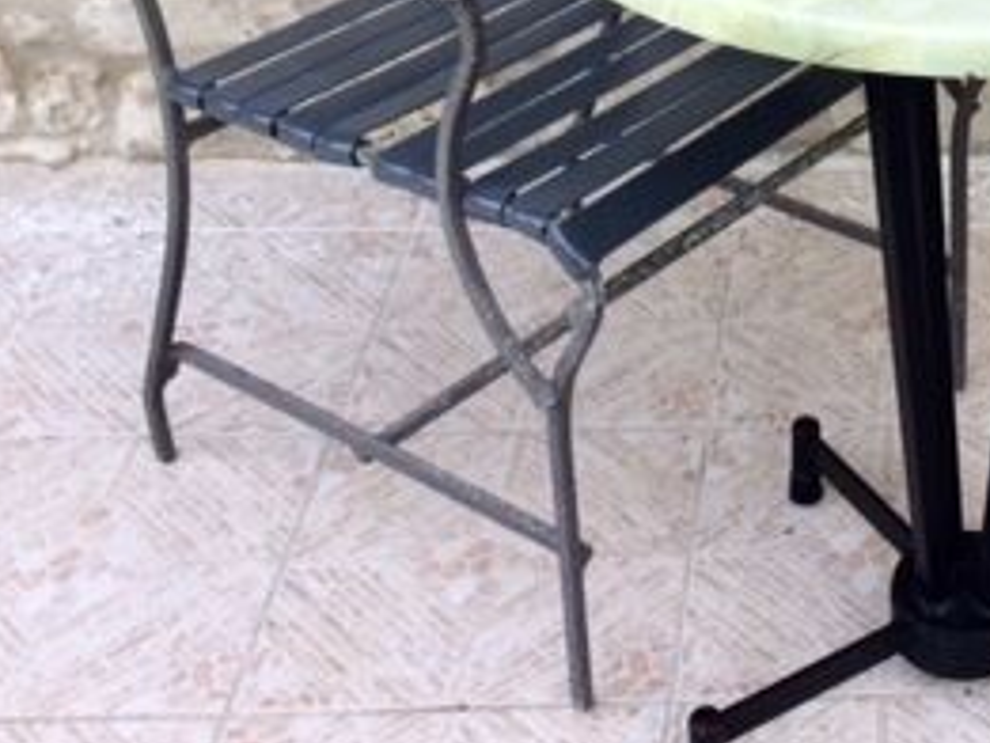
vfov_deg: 20.2
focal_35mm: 71
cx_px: 1108
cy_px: 45
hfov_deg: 25.3
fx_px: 2031
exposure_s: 1/483
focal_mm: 4.15
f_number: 2.2
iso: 32
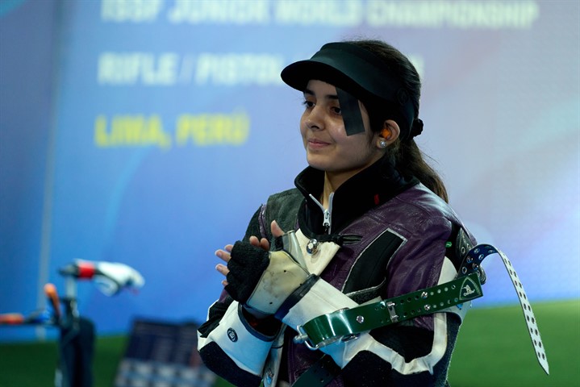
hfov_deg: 10.3
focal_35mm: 200
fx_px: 3223
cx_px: 290
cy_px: 194
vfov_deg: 6.9
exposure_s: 1/200
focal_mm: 200
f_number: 5.6
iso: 2500
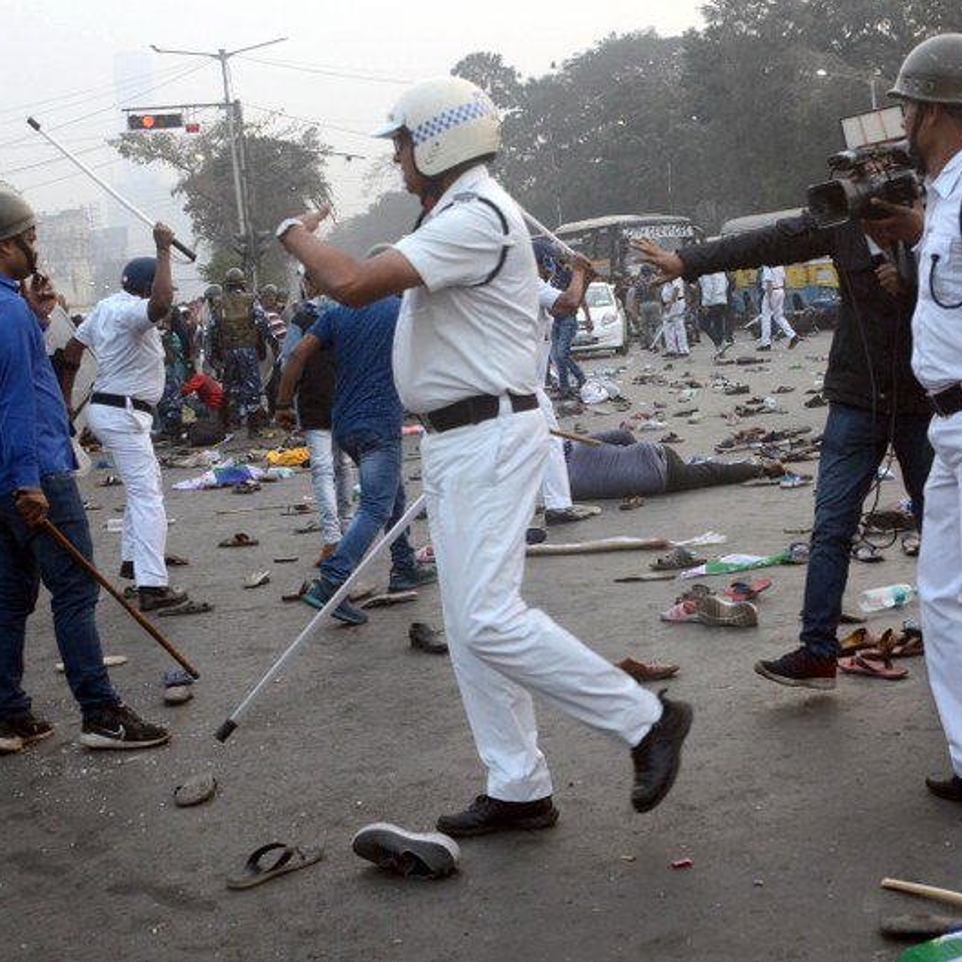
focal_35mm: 54
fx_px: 1698
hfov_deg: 31.5
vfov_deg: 31.6
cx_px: 607
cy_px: 481
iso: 800
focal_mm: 28
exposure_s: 1/200
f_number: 5.6
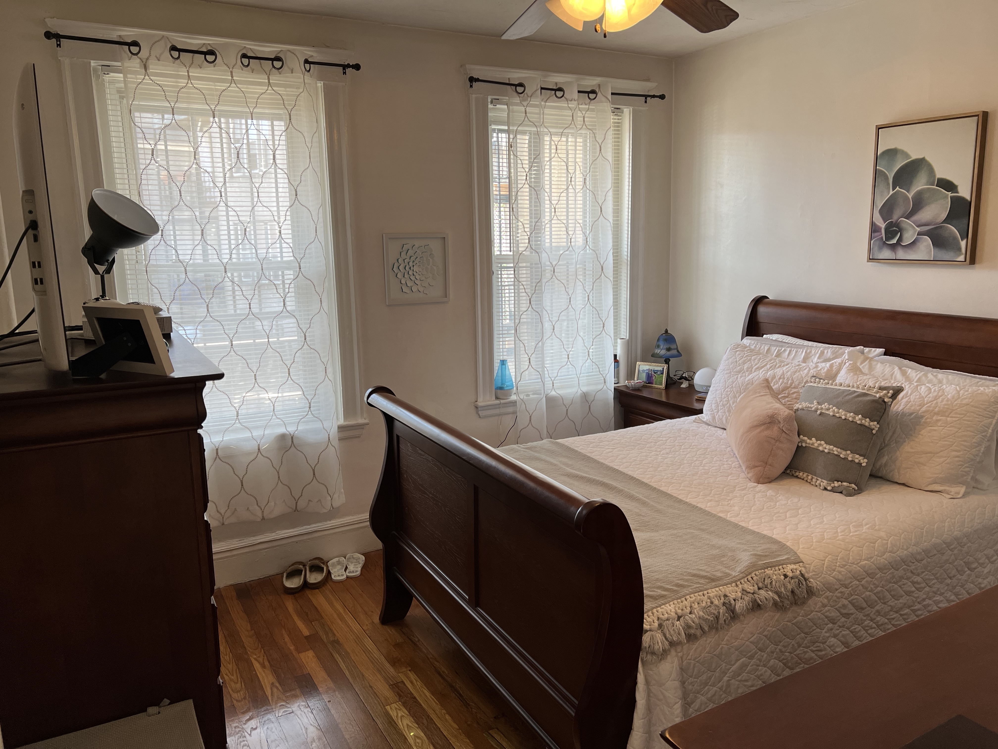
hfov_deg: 67.3
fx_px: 750
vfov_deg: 53.1
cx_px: 499
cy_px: 374
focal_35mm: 26
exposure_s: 1/120
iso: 80
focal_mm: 5.7
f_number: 1.5
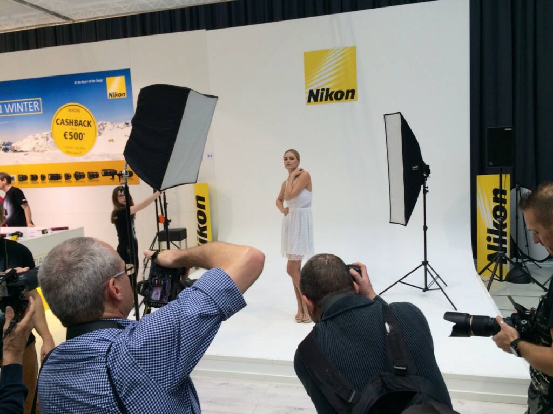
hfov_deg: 60.0
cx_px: 276
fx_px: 479
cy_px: 207
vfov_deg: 46.8
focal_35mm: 30
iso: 50
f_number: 2.2
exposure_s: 1/100
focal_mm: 4.12
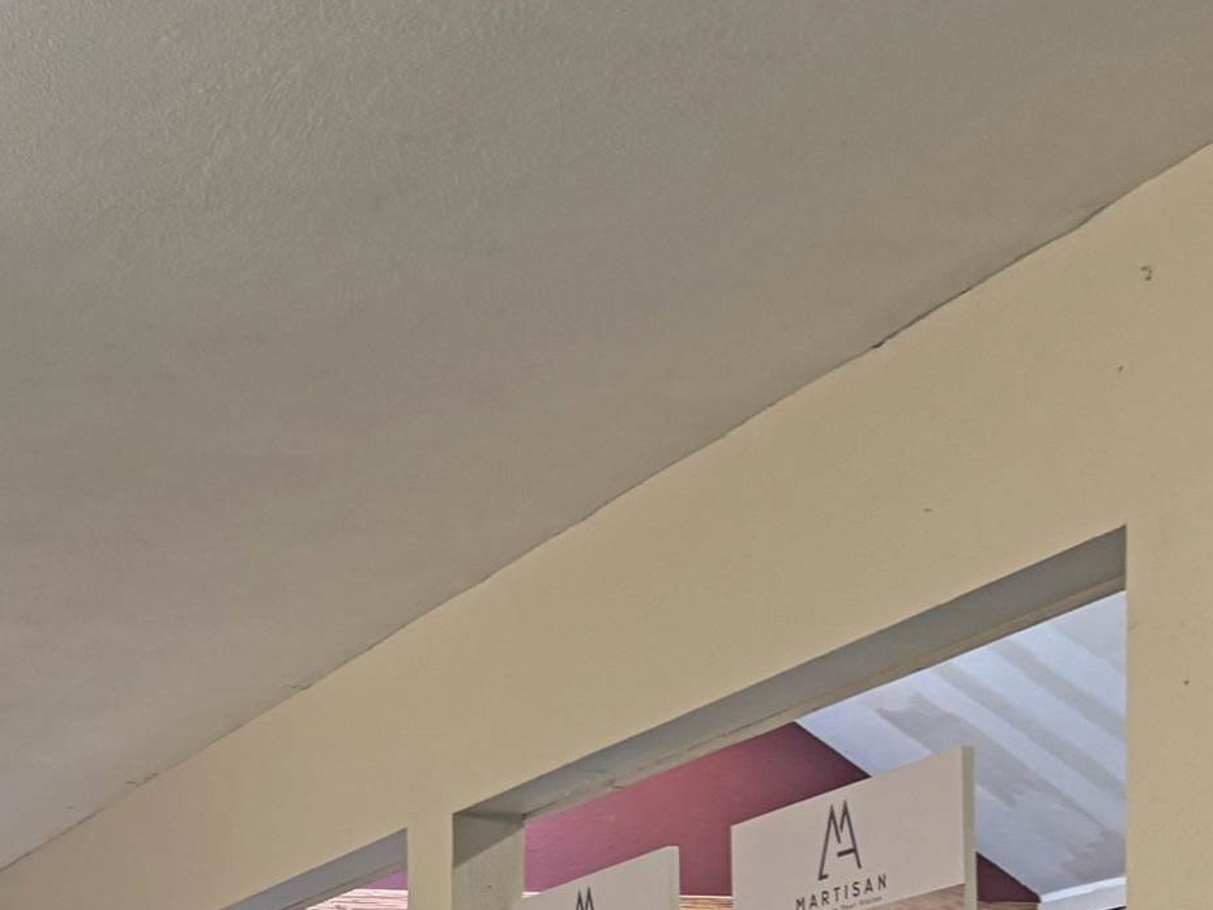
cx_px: -407
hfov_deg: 20.6
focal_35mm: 86
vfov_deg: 16.2
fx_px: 3014
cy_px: 1188
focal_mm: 5.96
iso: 125
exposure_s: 1/120
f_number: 1.6
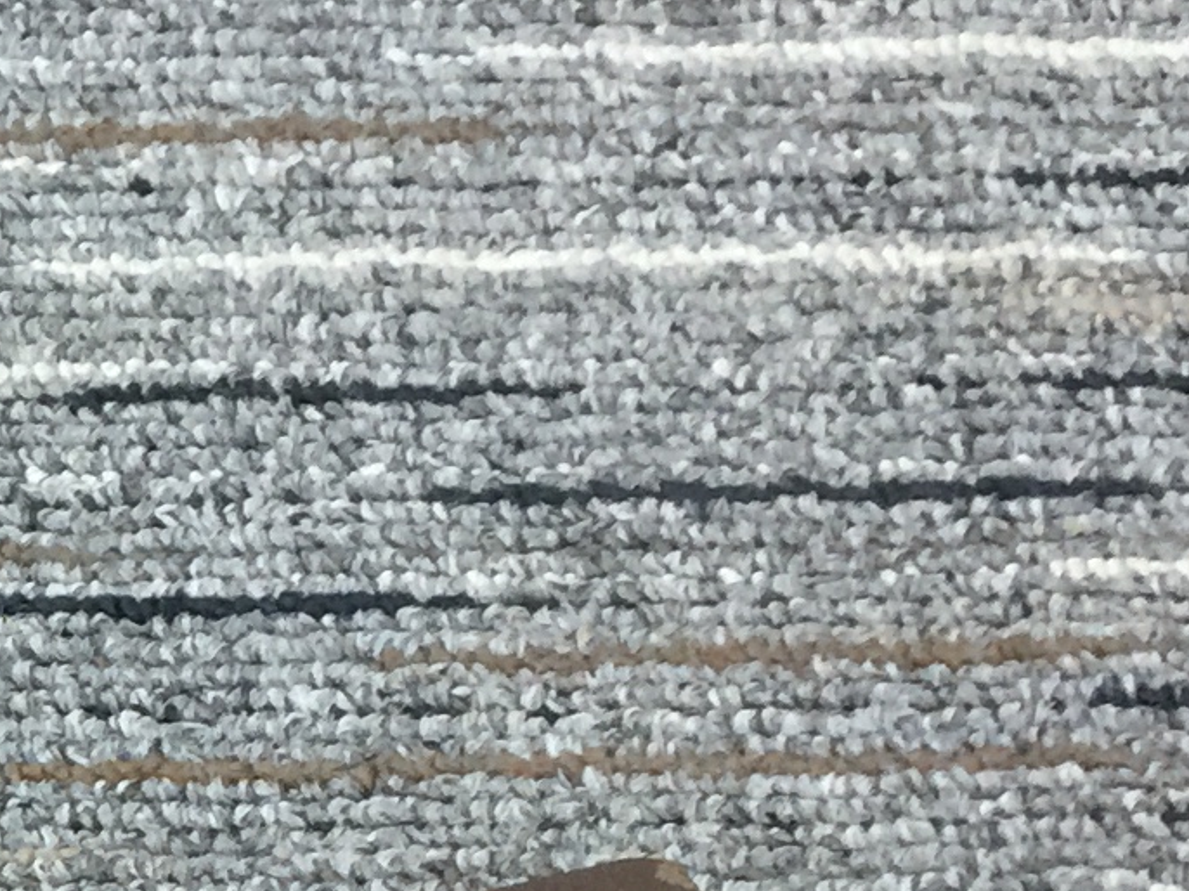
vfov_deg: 9.8
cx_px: -830
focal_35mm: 138
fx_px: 4738
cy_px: 1926
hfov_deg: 13.1
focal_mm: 4.15
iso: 100
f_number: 2.2
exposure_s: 1/17
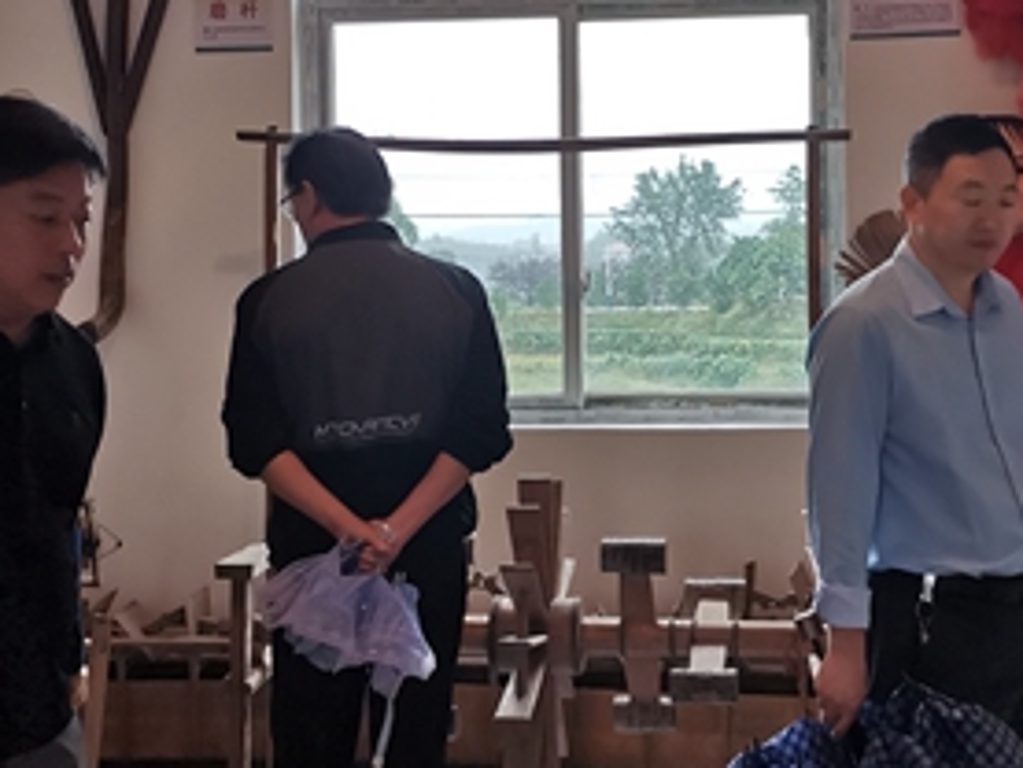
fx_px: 1774
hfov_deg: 32.1
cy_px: 273
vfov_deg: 24.3
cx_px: 613
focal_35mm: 60
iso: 200
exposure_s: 1/100
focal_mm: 4.75
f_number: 1.8
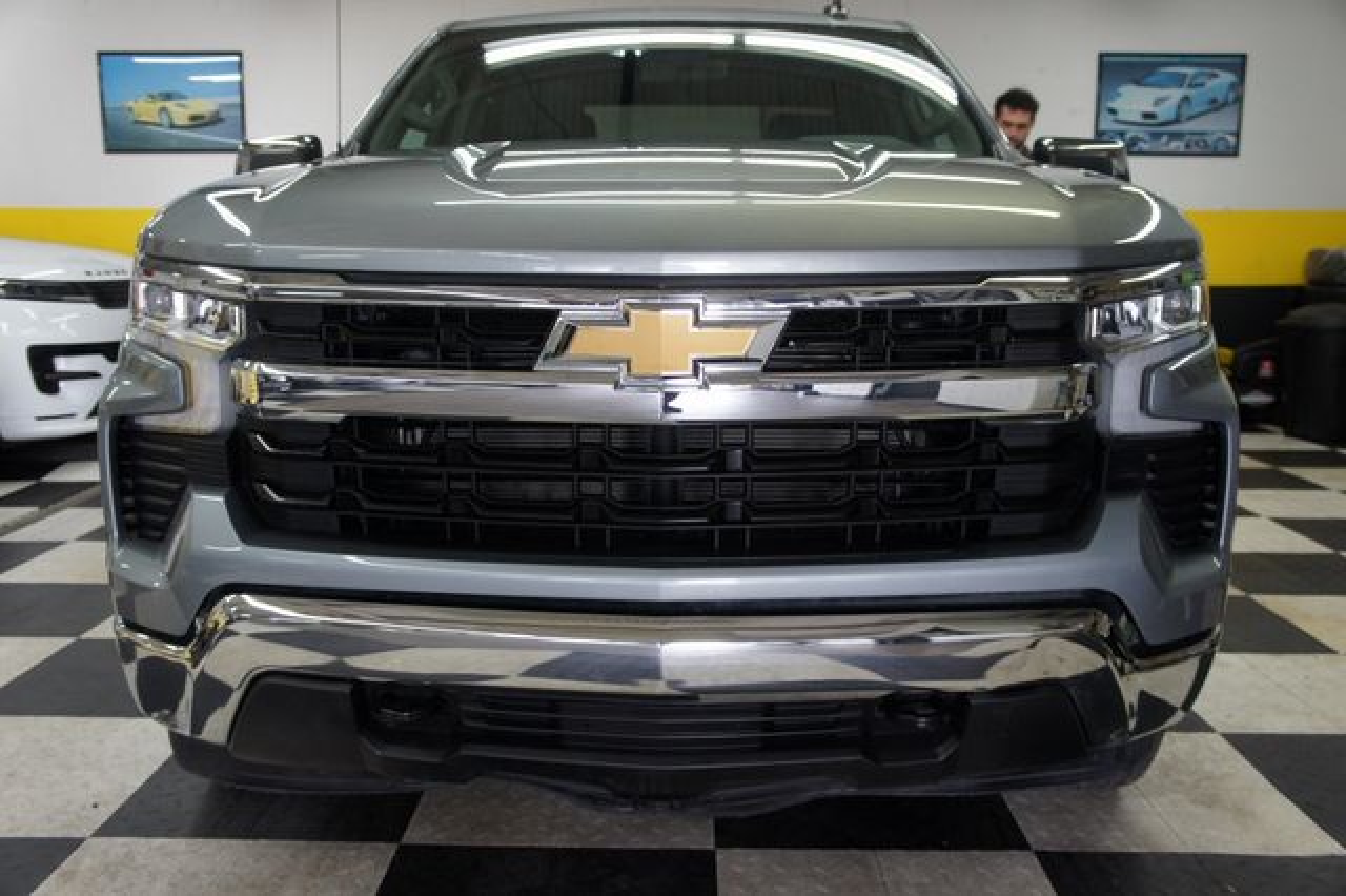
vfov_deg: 41.7
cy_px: 448
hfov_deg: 59.5
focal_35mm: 32
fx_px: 1177
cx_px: 673
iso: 200
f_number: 4
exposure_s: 1/40
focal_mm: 21
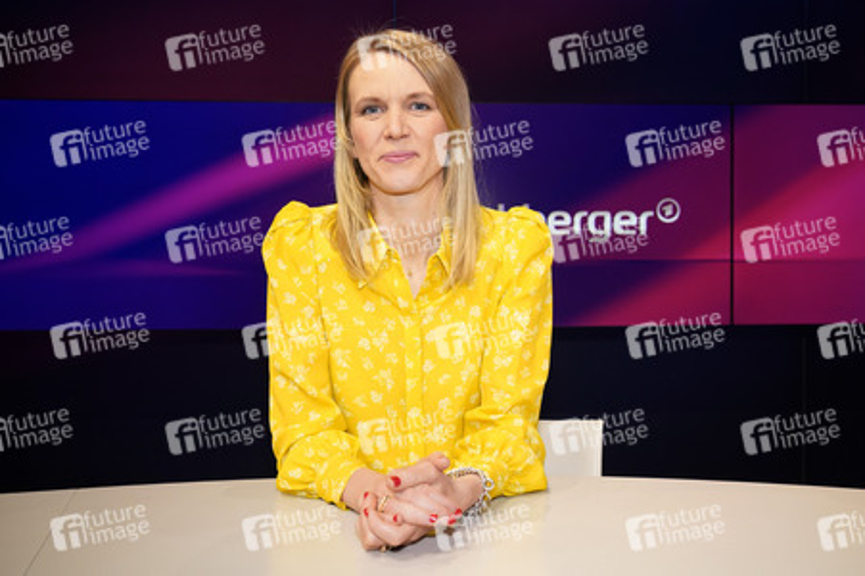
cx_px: 432
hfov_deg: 58.8
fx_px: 768
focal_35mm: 32
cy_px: 288
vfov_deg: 41.1
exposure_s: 1/160
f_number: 5
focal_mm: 32
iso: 2000
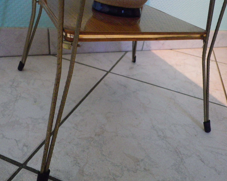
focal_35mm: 30
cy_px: 93
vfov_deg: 48.5
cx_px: 122
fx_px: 202
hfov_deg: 58.7
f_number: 2.6
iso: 800
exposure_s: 1/30
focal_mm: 4.9
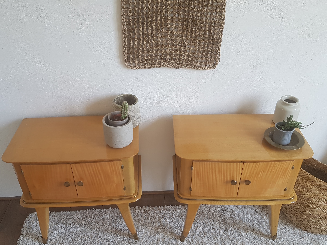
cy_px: 122
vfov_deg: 53.1
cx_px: 164
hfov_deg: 67.3
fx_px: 246
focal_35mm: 26
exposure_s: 1/60
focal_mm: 4.2
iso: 64
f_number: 1.7
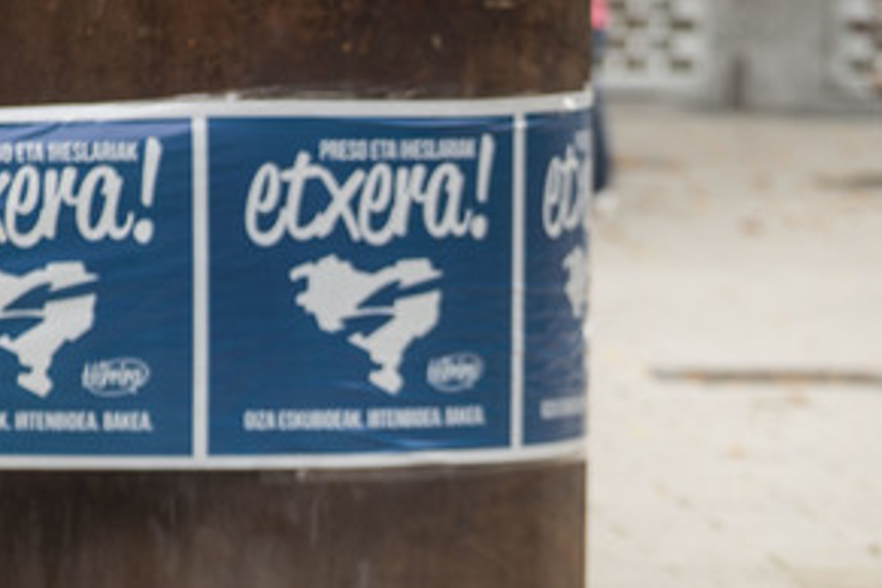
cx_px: 561
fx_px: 11318
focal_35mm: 462
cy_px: 580
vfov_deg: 3.0
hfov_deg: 4.5
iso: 400
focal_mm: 185
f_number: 3.2
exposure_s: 1/320
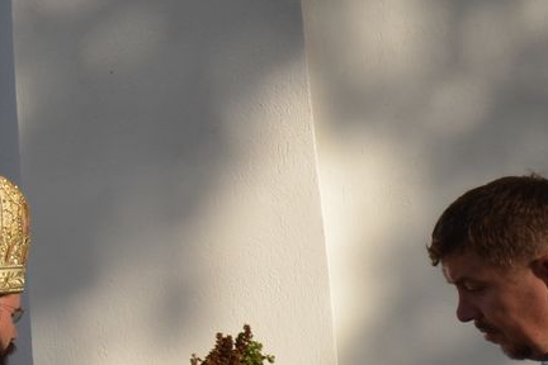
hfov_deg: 24.7
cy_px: 200
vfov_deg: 18.6
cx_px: -126
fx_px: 1114
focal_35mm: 73
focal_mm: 11
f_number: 8
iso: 110
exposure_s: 1/250
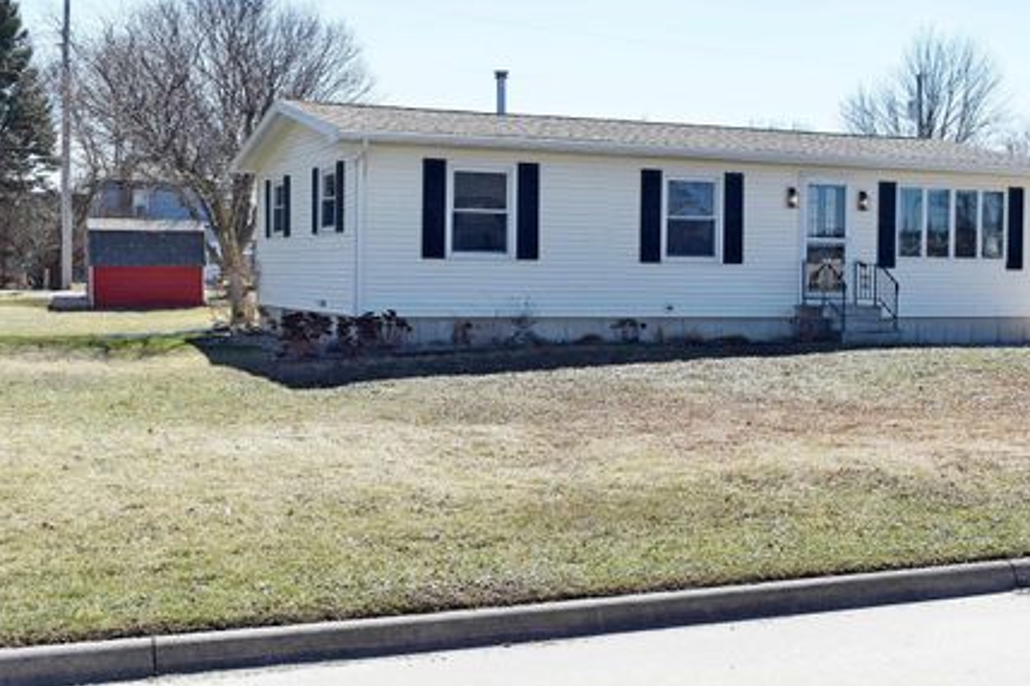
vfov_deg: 27.5
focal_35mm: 49
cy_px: 302
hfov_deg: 40.3
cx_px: 555
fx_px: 1402
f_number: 9
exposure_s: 1/320
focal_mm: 28
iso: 100
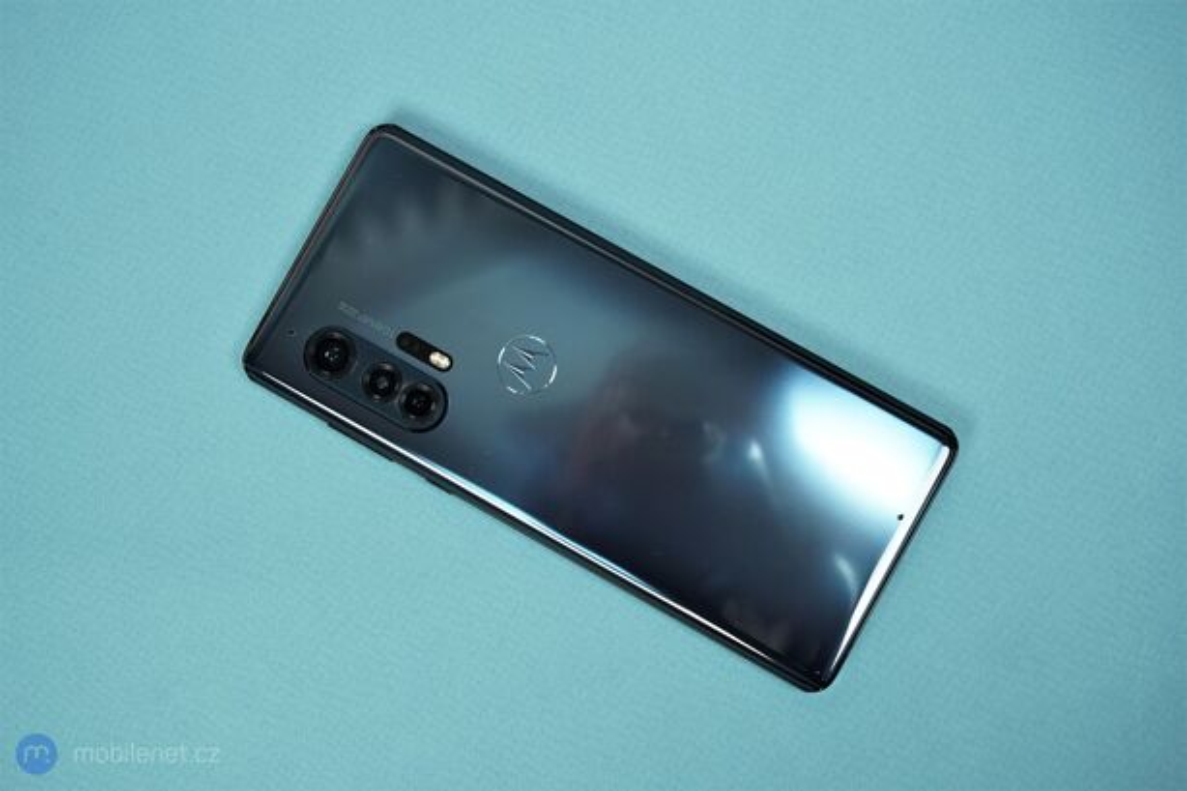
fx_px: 1879
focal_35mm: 57
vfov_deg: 23.8
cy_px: 396
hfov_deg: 35.1
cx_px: 594
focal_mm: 57
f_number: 7.1
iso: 2500
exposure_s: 1/160
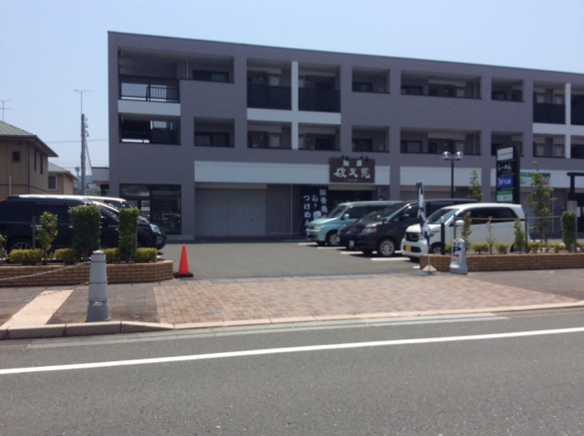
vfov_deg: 42.8
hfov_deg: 55.4
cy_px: 218
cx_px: 292
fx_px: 556
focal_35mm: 33
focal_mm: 3.3
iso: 32
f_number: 2.4
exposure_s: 1/2119
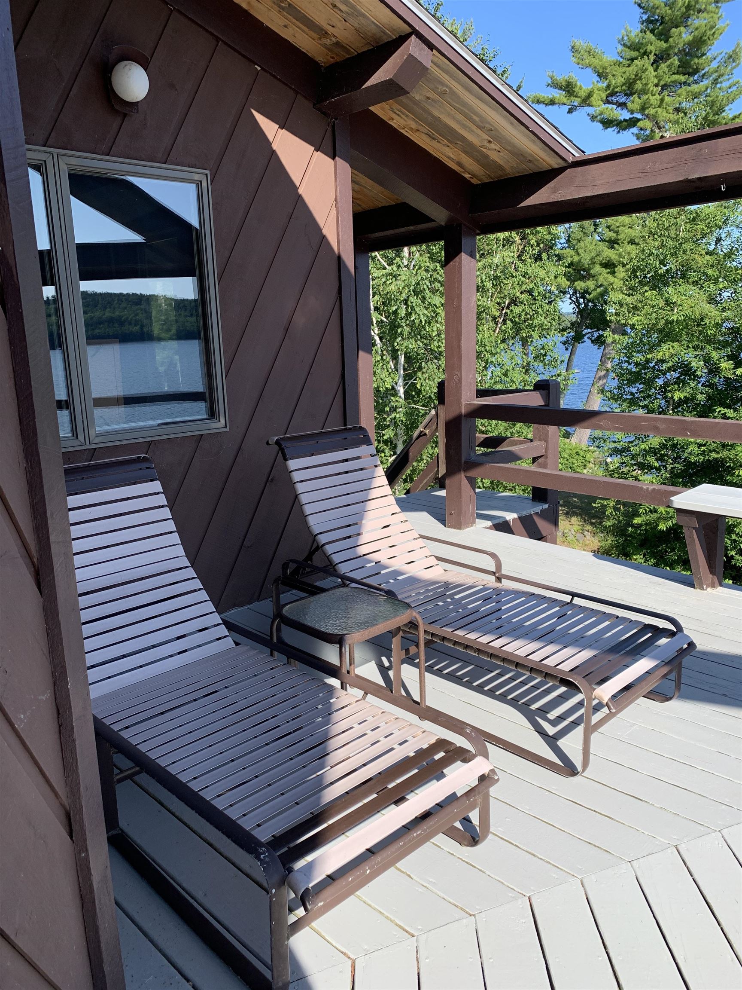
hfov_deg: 53.1
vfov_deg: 67.3
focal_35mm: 26
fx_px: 743
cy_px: 495
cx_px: 371
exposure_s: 1/1001
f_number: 1.8
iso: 25
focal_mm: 4.25
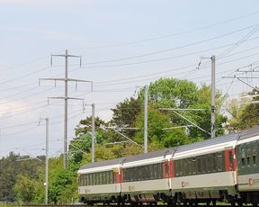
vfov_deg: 7.4
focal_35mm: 210
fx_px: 1609
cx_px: 281
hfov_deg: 9.1
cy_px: 117
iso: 200
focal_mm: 42
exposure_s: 1/640
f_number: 8
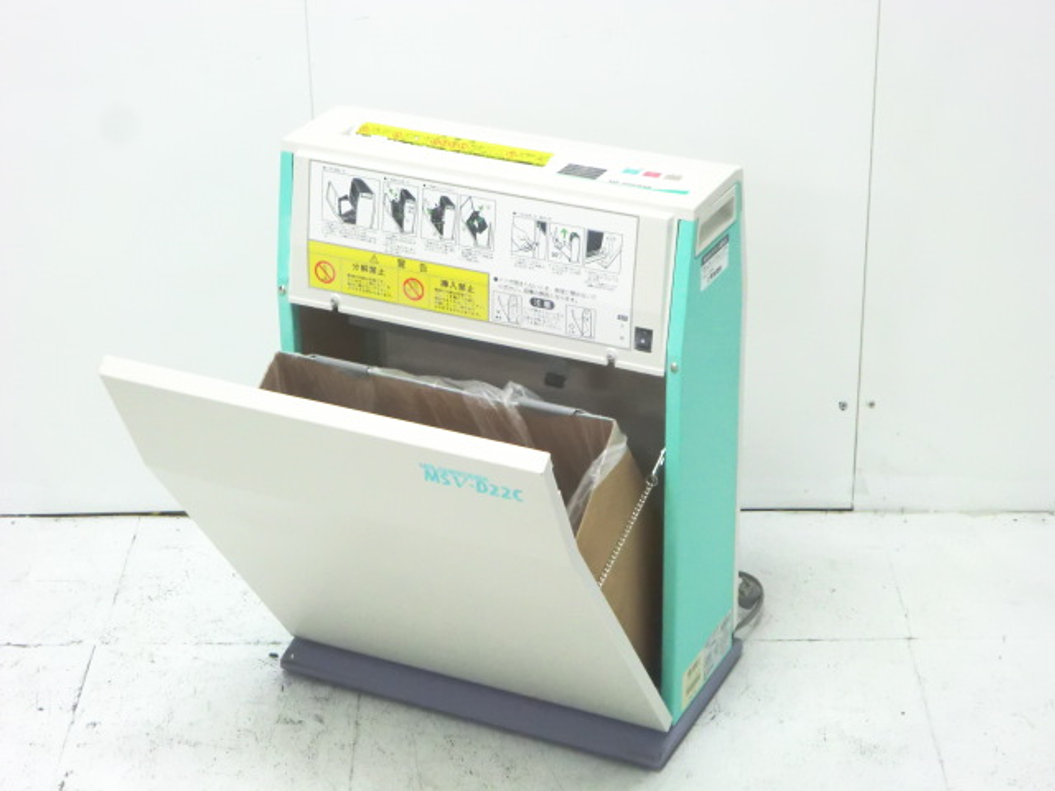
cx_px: 528
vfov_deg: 19.1
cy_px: 396
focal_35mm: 77
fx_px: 2347
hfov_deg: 25.3
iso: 800
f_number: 5.9
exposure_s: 1/20
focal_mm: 13.9
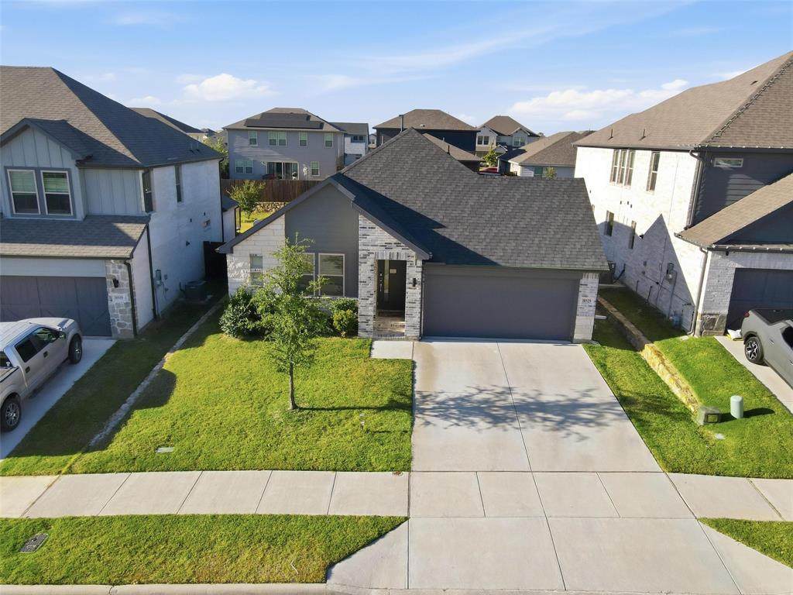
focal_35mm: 24
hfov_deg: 71.6
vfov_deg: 56.8
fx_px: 550
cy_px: 298
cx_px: 396
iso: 100
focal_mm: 4.5
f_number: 2.8
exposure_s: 1/500
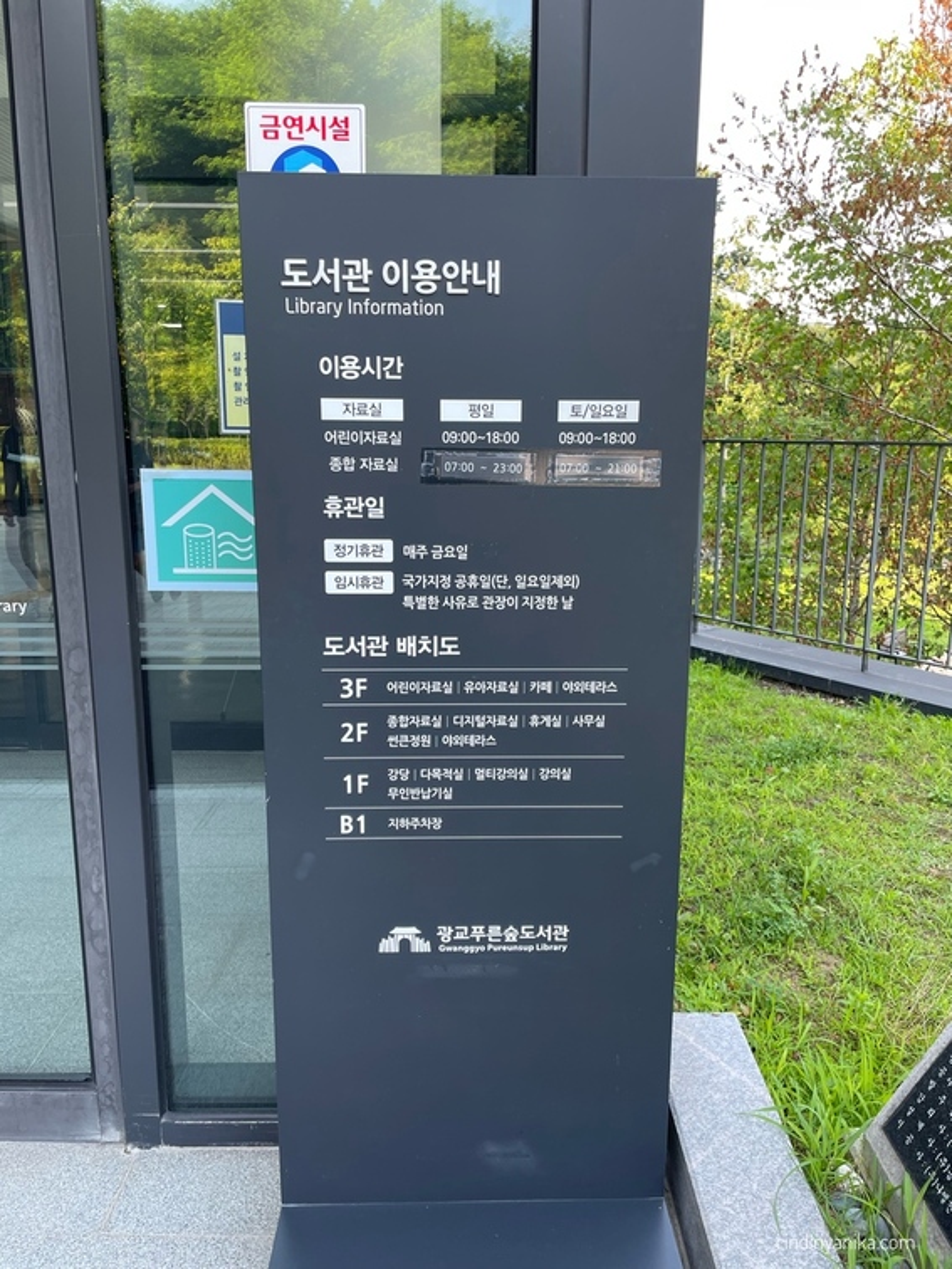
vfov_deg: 67.3
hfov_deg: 53.1
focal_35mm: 26
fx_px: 953
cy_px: 634
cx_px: 476
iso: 32
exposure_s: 1/171
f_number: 1.6
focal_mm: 4.2
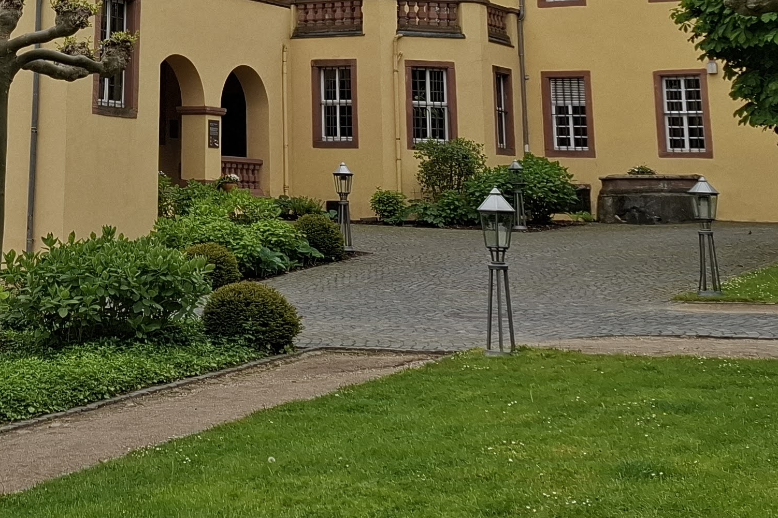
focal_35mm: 65
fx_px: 1404
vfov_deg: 19.5
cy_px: -136
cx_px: 98
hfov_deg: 29.8
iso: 50
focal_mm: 5.54
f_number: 1.8
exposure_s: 1/1076
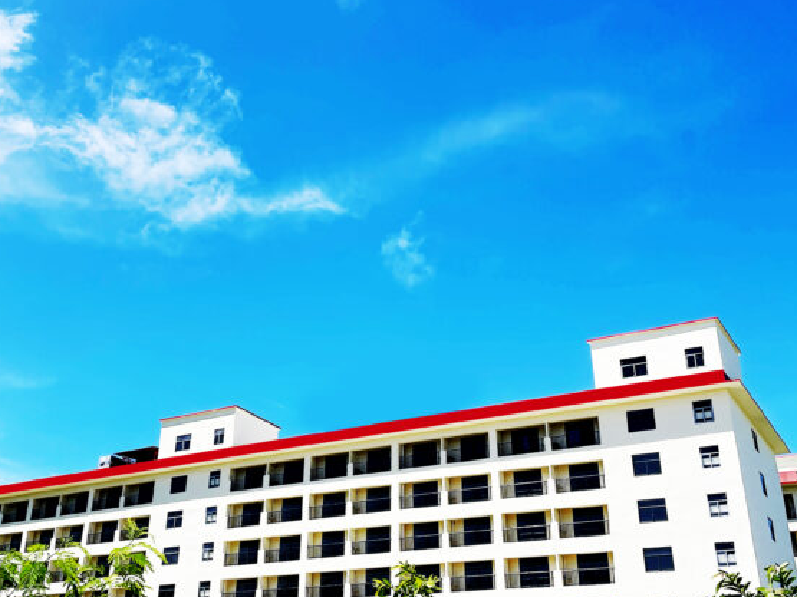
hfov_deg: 51.1
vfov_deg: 39.6
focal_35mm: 36
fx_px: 829
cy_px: 327
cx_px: 323
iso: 32
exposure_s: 1/4000
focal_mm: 4.2
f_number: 1.6
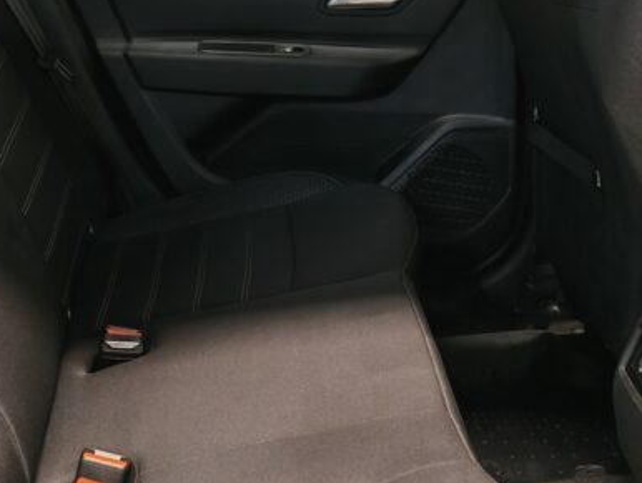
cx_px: 269
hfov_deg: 31.6
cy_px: 338
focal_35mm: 61
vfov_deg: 23.9
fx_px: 1132
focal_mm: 5.4
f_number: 1.6
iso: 400
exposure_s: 1/33
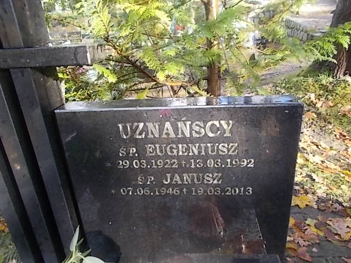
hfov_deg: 67.3
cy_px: 132
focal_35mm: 26
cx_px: 176
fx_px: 264
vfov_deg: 53.1
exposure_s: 1/40
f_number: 3.2
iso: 80
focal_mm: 4.6
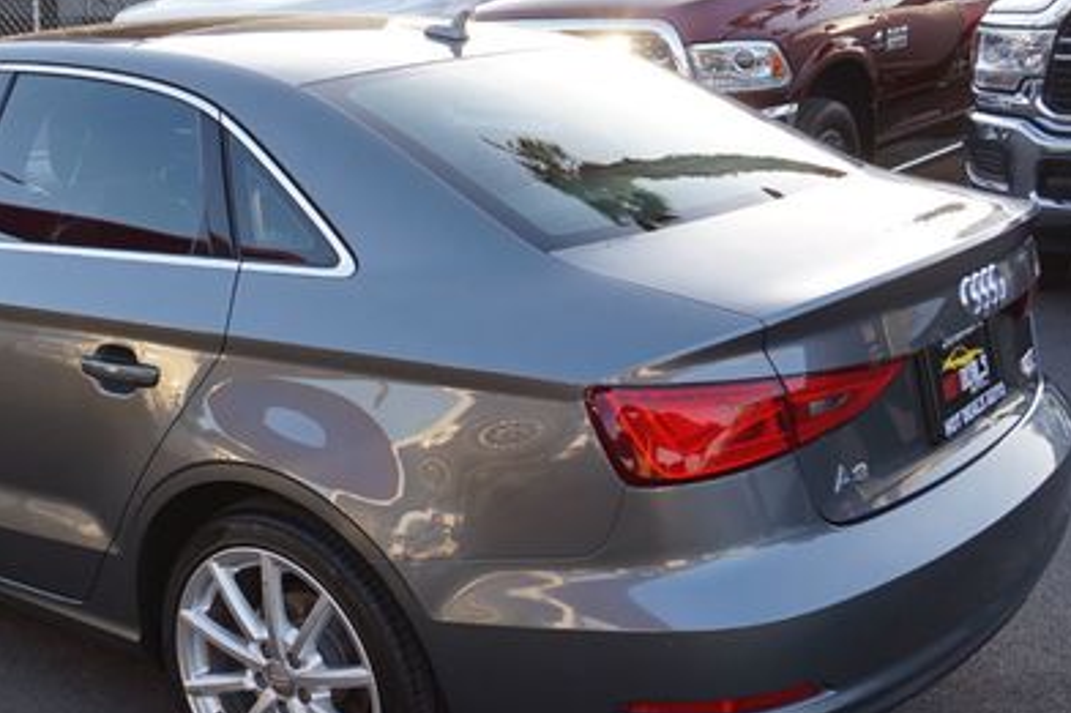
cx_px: 301
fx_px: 1457
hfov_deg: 39.5
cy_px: 399
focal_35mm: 49
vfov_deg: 27.5
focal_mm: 20
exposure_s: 1/80
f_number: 5
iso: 100
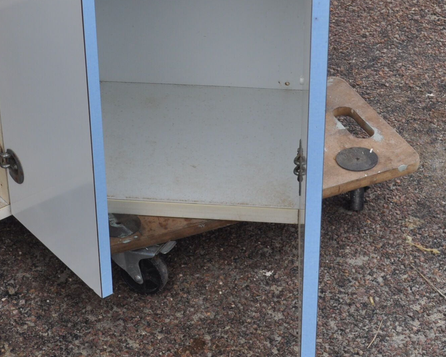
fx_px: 1295
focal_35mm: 98
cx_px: 170
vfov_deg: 15.6
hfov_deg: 19.5
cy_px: 101
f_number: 6.3
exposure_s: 1/160
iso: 200
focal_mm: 29
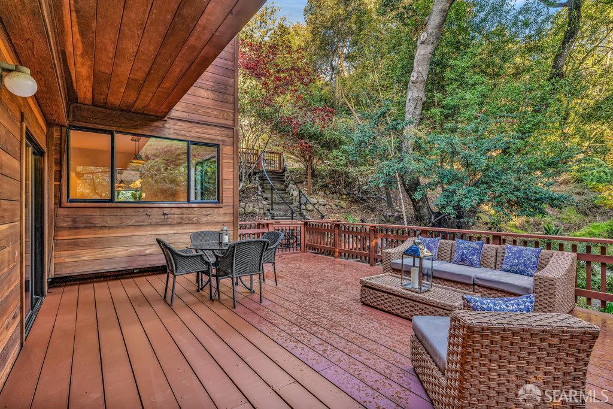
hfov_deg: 93.3
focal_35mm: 17
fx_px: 289
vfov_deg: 70.5
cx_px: 306
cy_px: 204
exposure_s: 1/6
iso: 320
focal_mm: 17
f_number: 8
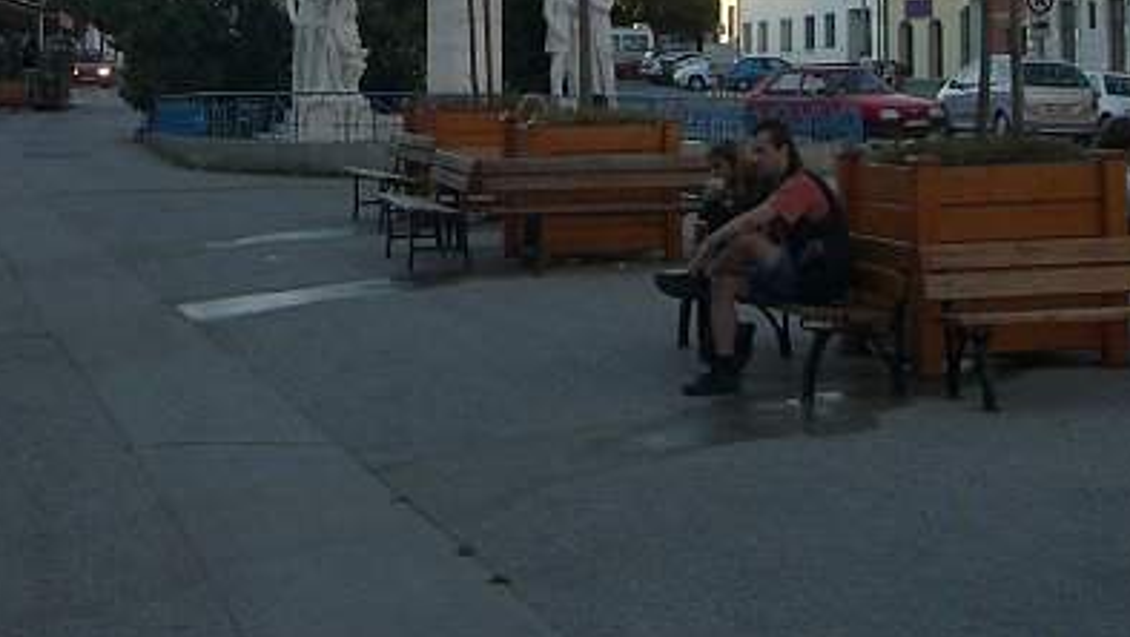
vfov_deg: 13.9
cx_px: 298
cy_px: -166
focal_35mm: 84
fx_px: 2518
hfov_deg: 25.0
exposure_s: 1/160
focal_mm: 6.3
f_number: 4.4
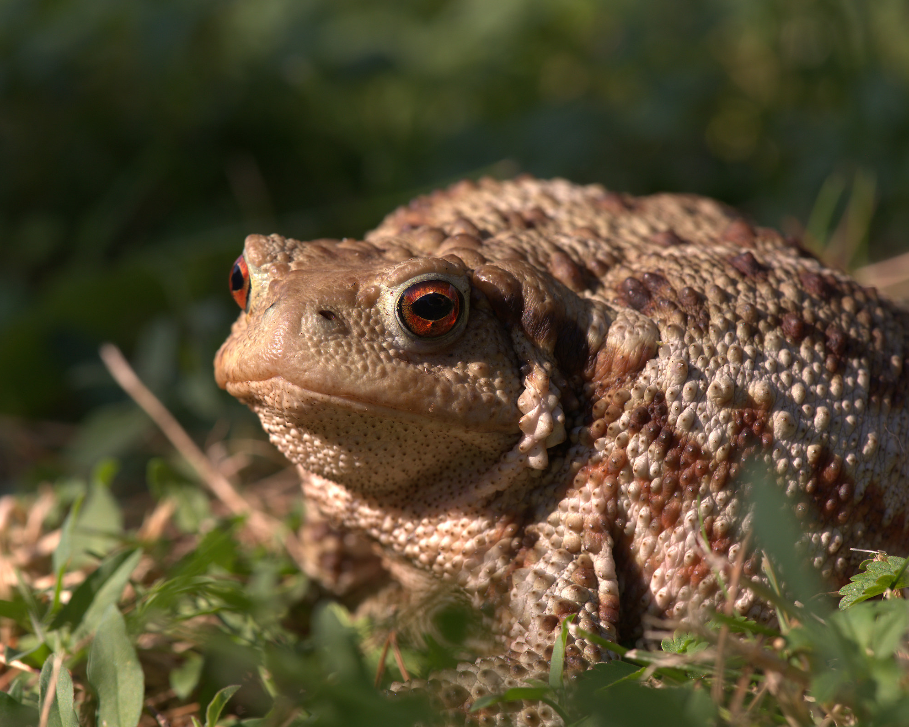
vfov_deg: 13.0
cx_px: 452
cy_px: 363
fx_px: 3201
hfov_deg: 16.2
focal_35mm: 119
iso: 250
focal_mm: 105
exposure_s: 1/160
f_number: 13
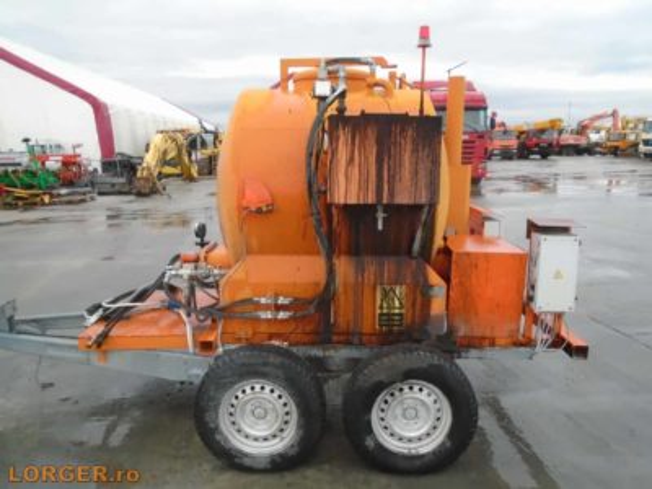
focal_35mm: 26
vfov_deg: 53.1
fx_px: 490
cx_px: 326
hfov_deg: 67.3
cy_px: 244
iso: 400
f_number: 3.2
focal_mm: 4.6
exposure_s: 1/160
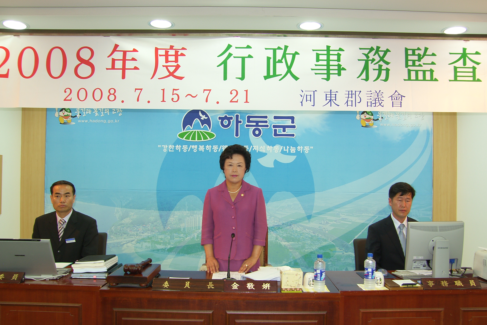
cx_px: 246
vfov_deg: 35.9
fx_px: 501
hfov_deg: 51.9
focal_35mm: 37
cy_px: 174
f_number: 2.5
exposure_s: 1/30
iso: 50
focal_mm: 9
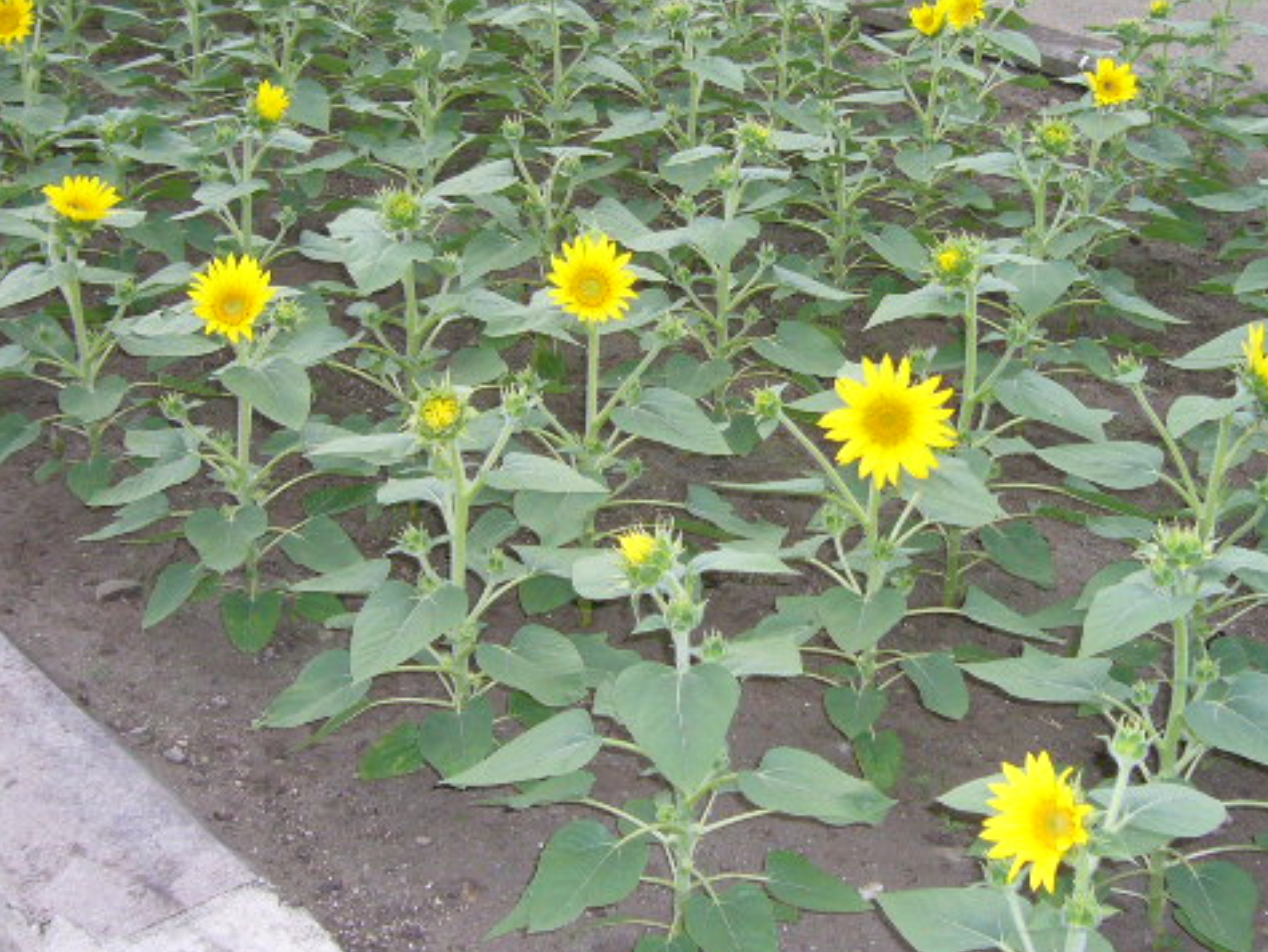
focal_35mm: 54
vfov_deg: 27.0
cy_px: 372
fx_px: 1979
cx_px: 682
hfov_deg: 35.5
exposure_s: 1/320
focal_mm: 4.7
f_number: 2.8
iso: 80
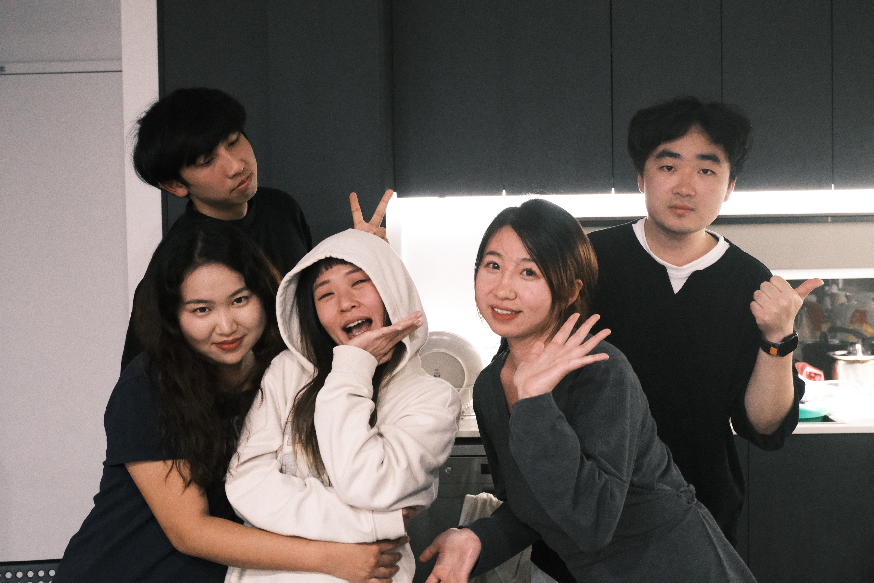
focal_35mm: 47
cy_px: 292
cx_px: 437
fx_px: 1141
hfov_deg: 41.9
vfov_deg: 28.6
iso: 12800
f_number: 4.7
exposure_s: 1/52
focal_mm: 31.4
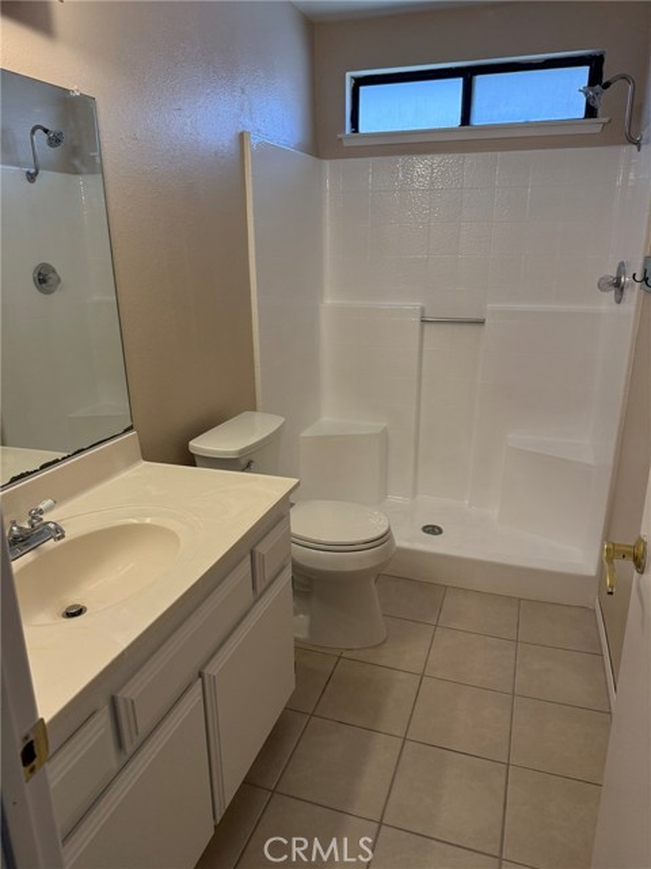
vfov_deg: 71.6
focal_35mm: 24
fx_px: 602
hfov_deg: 56.8
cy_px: 434
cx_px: 326
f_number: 1.78
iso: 200
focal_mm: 6.76
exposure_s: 1/238
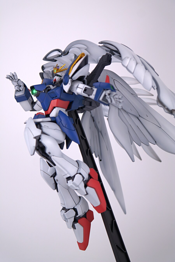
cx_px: 88
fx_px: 583
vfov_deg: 25.4
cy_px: 131
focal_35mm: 80
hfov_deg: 17.1
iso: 200
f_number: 5.6
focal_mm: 52
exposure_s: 1/160
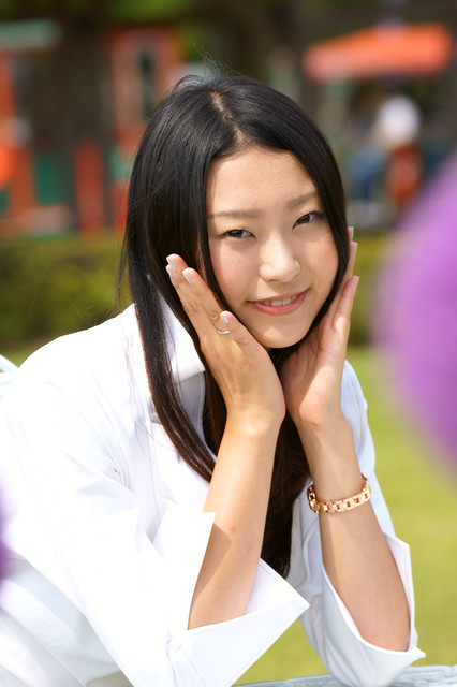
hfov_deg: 5.1
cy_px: 344
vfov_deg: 7.6
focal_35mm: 270
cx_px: 228
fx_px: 5146
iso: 100
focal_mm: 180
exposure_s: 1/400
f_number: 7.1
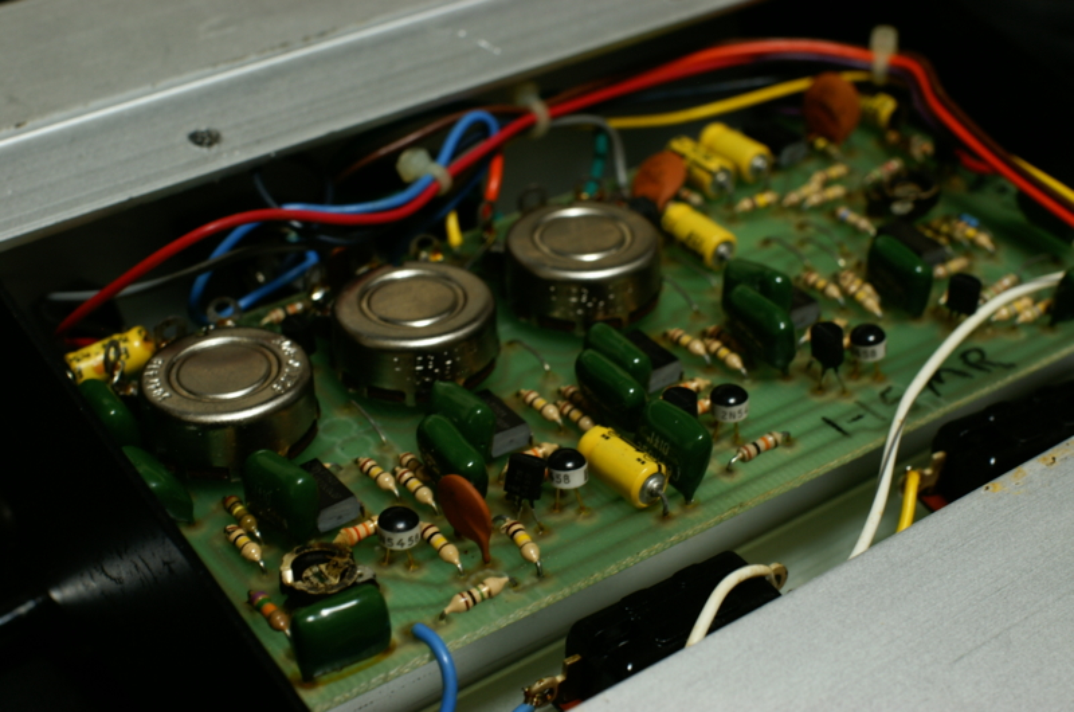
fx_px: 1563
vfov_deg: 25.6
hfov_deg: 37.9
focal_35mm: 52
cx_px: 537
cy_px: 356
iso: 200
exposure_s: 1/2
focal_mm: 35
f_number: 8
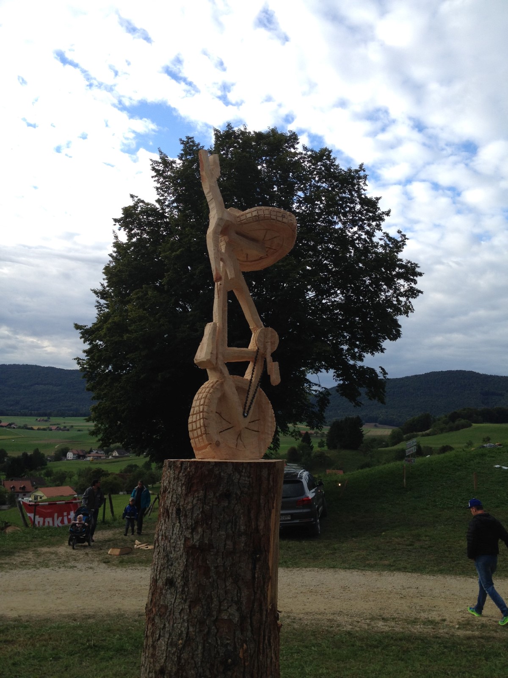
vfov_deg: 52.6
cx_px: 254
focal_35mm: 35
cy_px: 339
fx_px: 685
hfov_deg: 40.7
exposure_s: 1/657
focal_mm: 4.28
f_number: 2.4
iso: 50
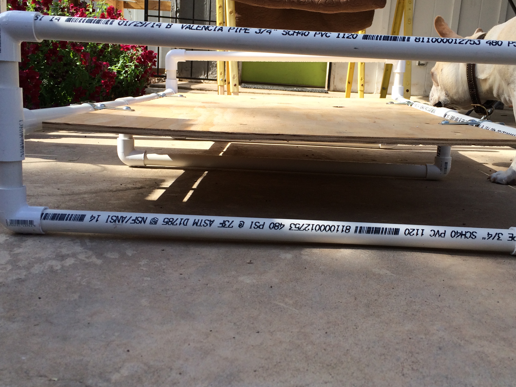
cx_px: 286
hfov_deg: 48.9
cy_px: 179
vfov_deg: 37.7
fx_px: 566
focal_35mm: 38
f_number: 2.2
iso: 32
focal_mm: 4.15
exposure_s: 1/912
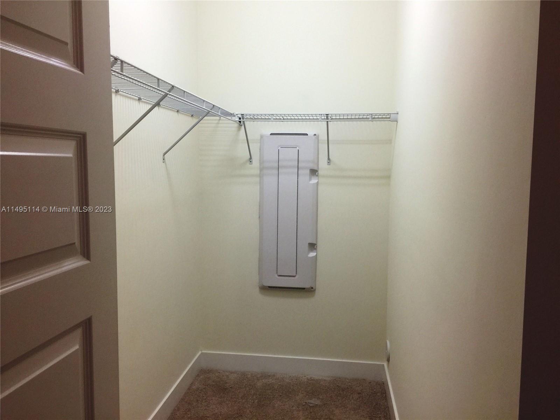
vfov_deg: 48.2
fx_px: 469
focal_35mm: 29
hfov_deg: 61.7
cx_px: 280
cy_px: 210
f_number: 2.2
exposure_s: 1/30
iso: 32
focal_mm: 4.15
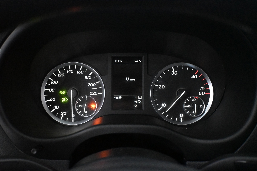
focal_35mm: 29
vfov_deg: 44.6
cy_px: 86
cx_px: 128
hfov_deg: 63.2
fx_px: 209
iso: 11400
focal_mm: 19.5
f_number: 3.8
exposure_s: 1/60
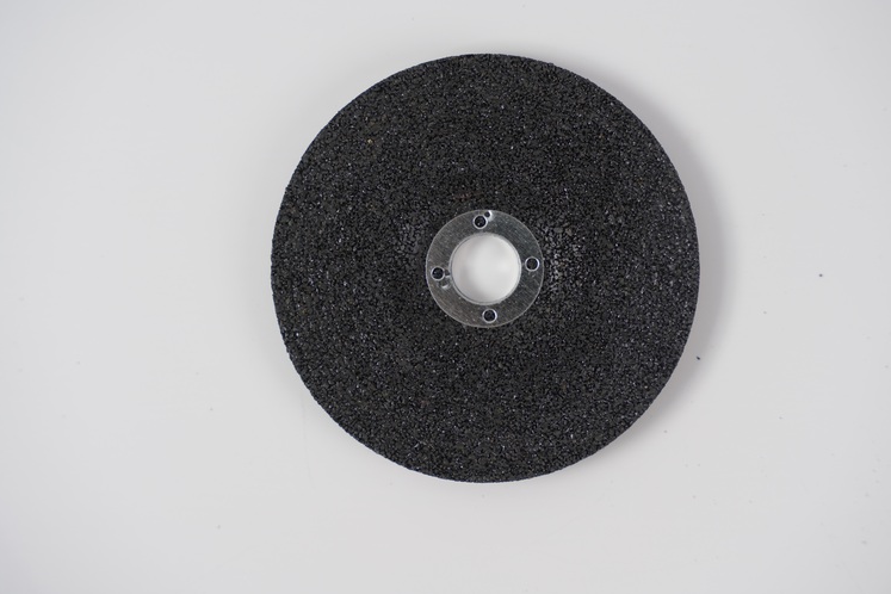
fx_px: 1856
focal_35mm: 75
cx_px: 471
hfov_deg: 27.0
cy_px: 280
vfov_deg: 18.2
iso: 500
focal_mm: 70
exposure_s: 1/125
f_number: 4.5
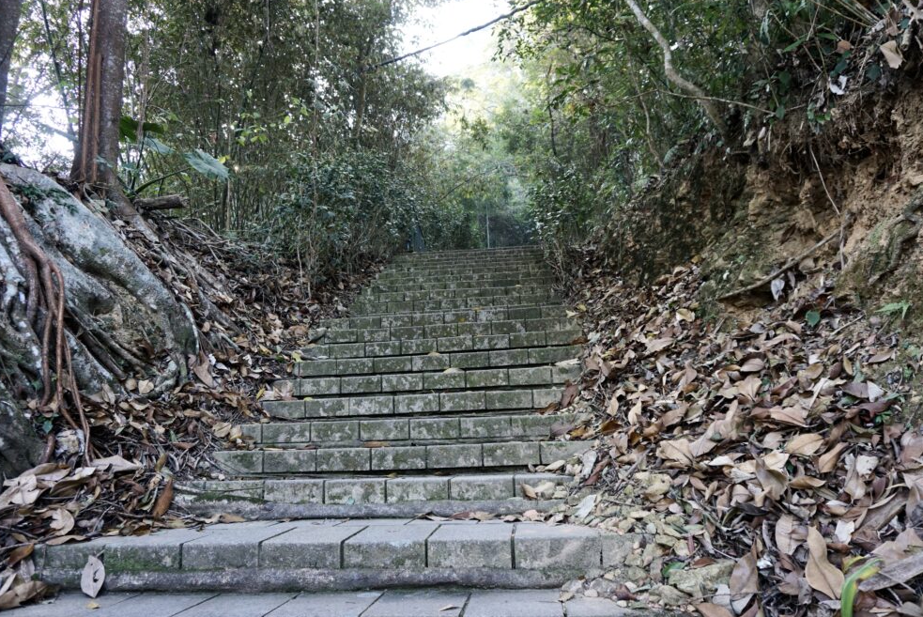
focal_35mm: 25
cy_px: 309
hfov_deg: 71.5
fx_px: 641
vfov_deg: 51.4
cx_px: 469
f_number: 4
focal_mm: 16
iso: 800
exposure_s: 1/160
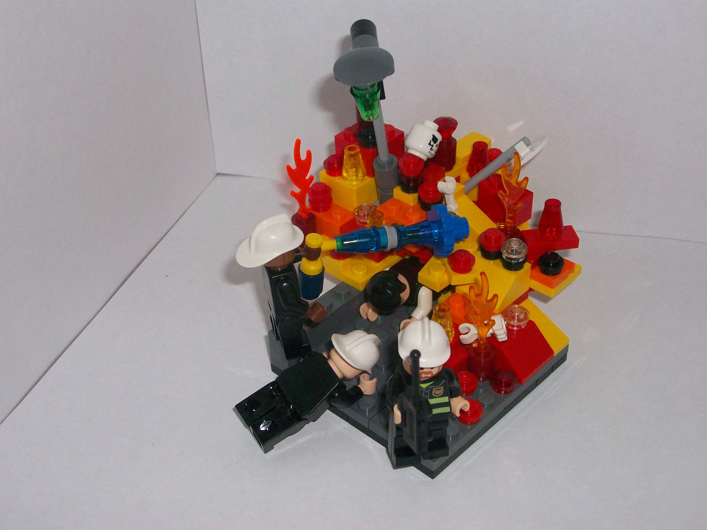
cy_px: 265
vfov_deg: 27.5
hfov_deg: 36.2
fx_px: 1082
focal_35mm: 53
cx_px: 354
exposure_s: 1/70.6
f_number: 3.6
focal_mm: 8.8
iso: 160
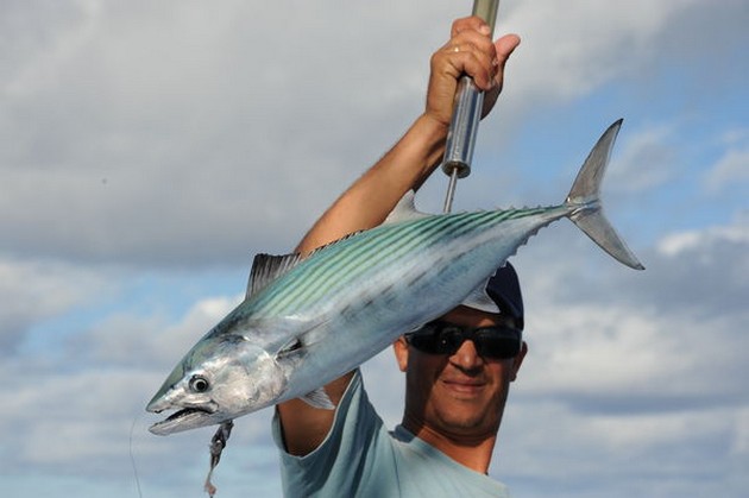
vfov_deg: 11.4
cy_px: 249
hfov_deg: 17.1
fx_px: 2495
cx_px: 374
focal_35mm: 120
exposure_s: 1/500
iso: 200
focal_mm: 120
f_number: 11
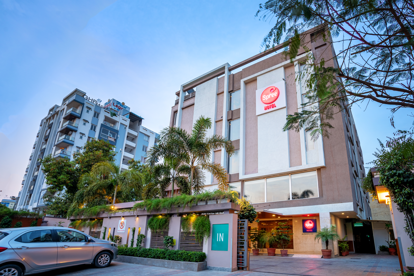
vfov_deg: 70.4
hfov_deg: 93.3
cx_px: 207
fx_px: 195
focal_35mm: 17
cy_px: 138
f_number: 9
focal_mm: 17
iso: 160
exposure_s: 1/15
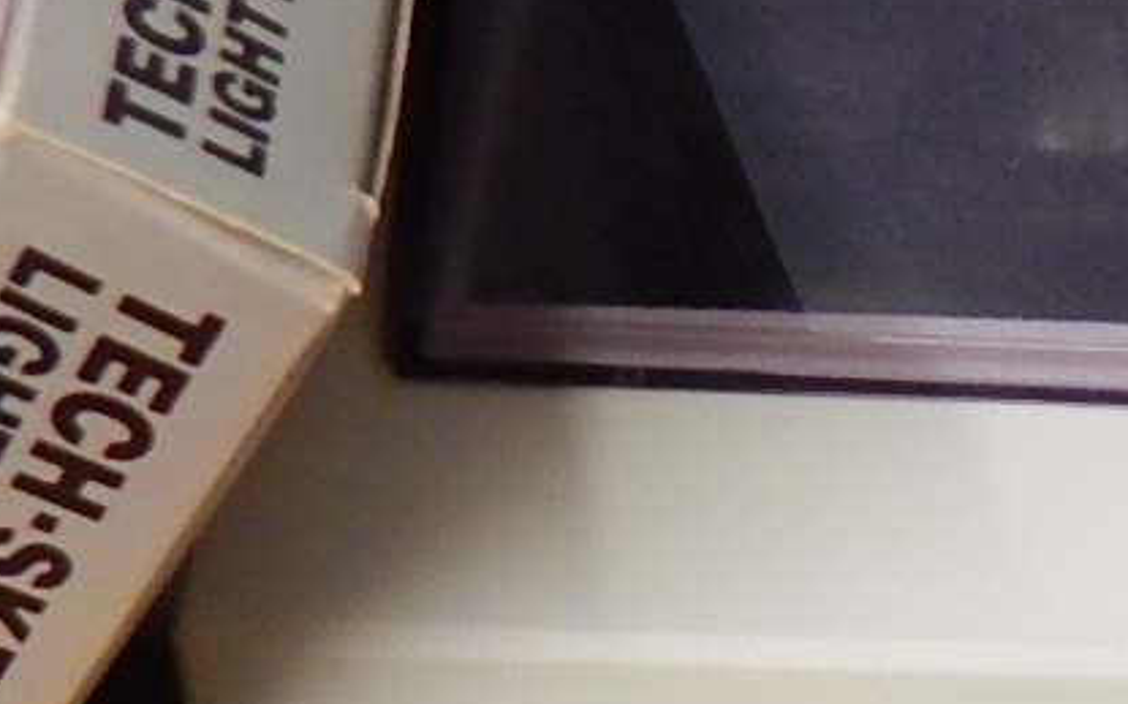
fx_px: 2766
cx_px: 1761
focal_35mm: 90
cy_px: 1528
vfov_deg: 12.3
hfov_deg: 19.6
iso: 320
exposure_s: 1/30
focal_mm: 4
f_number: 3
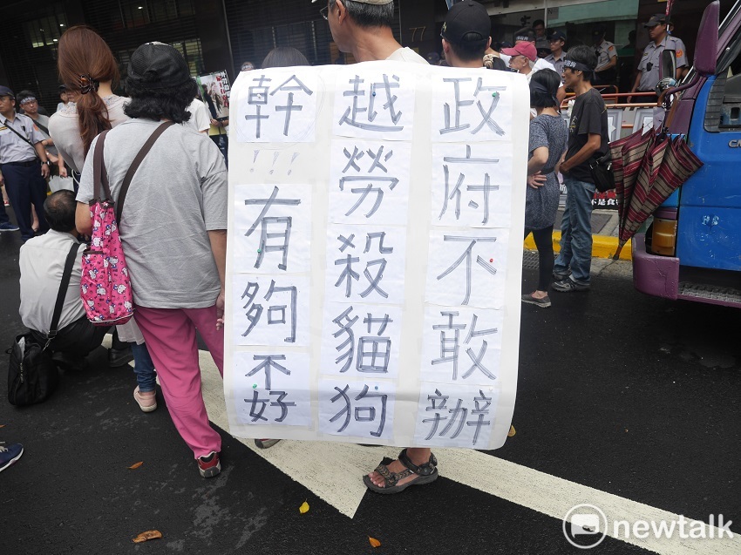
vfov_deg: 56.8
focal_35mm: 24
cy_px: 278
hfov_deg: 71.6
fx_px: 514
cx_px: 370
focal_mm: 12
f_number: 3.5
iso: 200
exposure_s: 1/160
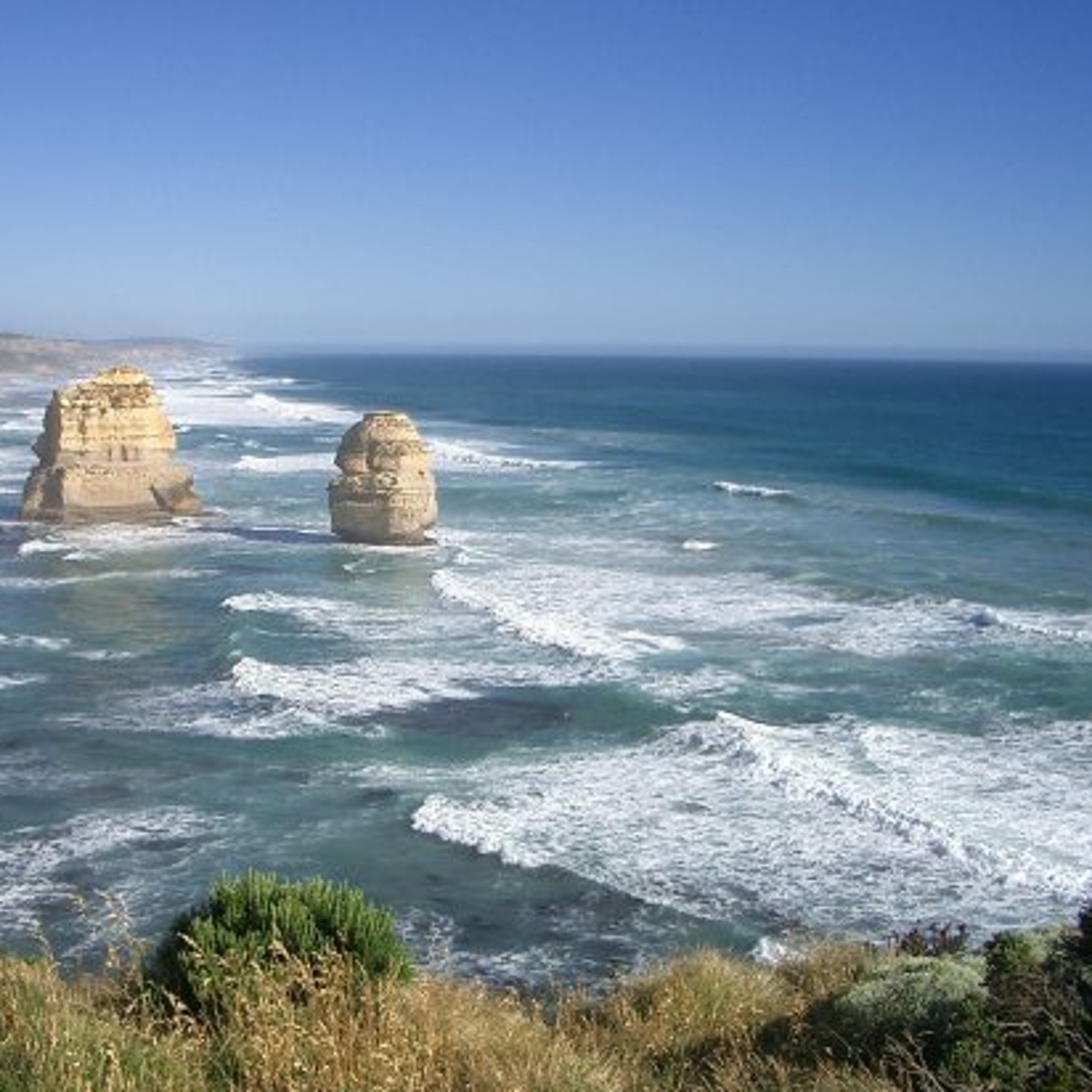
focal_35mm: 45
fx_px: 1606
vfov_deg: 37.5
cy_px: 525
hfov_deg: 36.9
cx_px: 310
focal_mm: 5.8
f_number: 4.3
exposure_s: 1/640
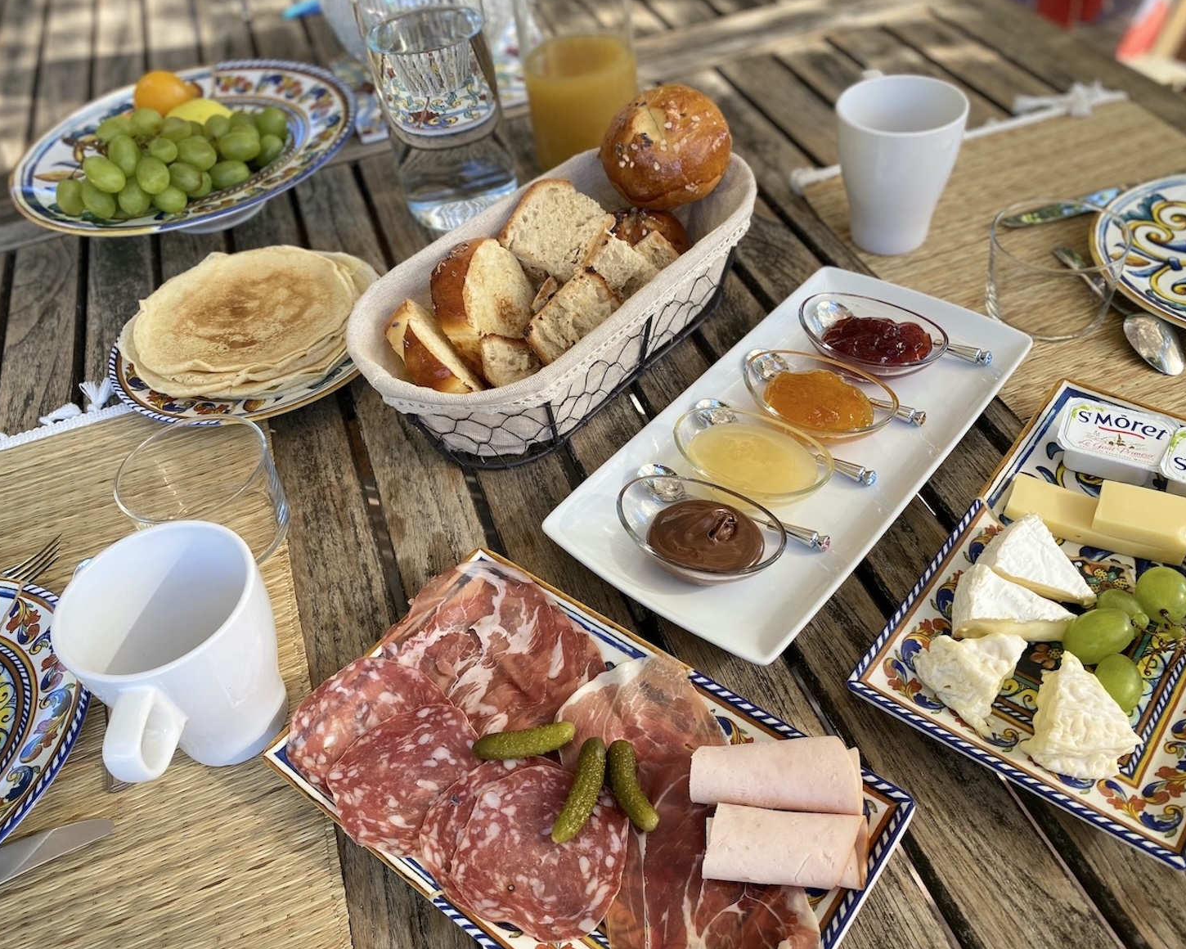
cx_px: 625
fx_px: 983
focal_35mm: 28
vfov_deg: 51.5
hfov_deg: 62.2
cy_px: 460
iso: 32
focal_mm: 4.25
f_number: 1.8
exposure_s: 1/274
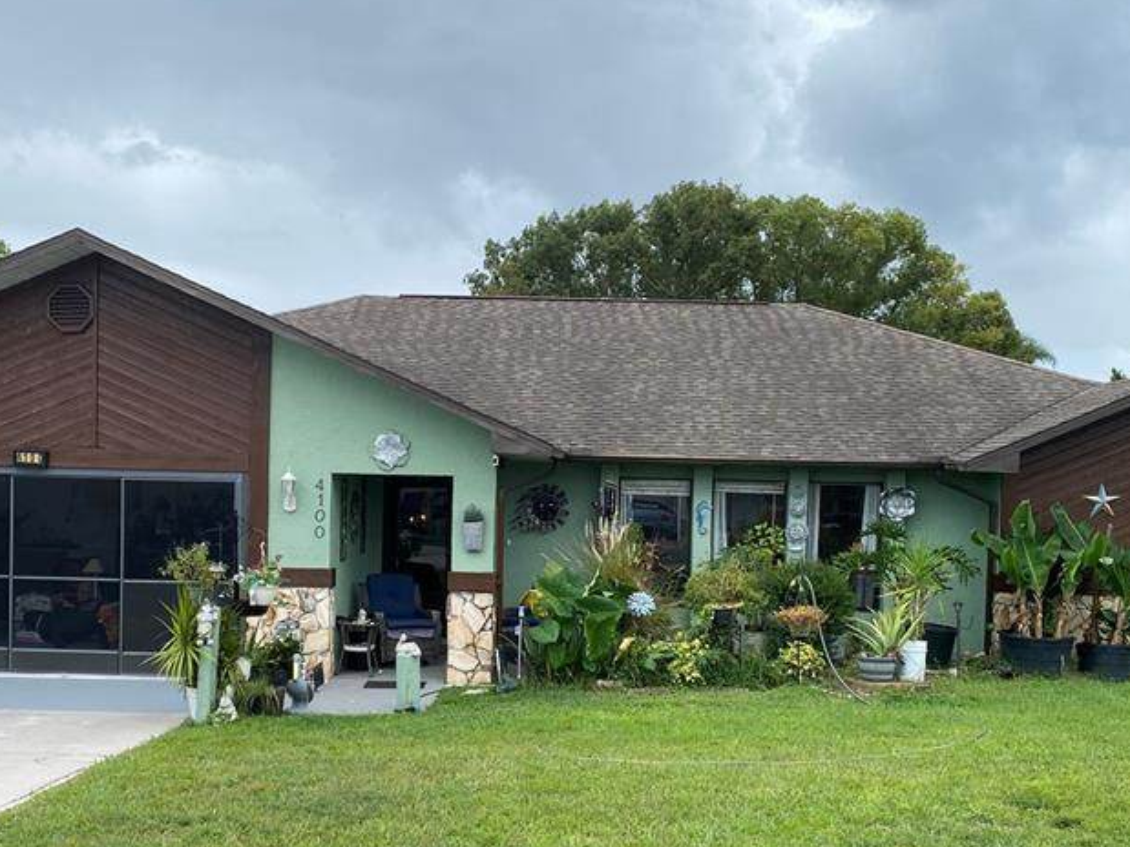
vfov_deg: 33.3
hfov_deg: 43.9
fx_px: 1403
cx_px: 573
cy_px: 571
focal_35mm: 43
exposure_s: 1/1093
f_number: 1.8
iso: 32
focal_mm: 4.25
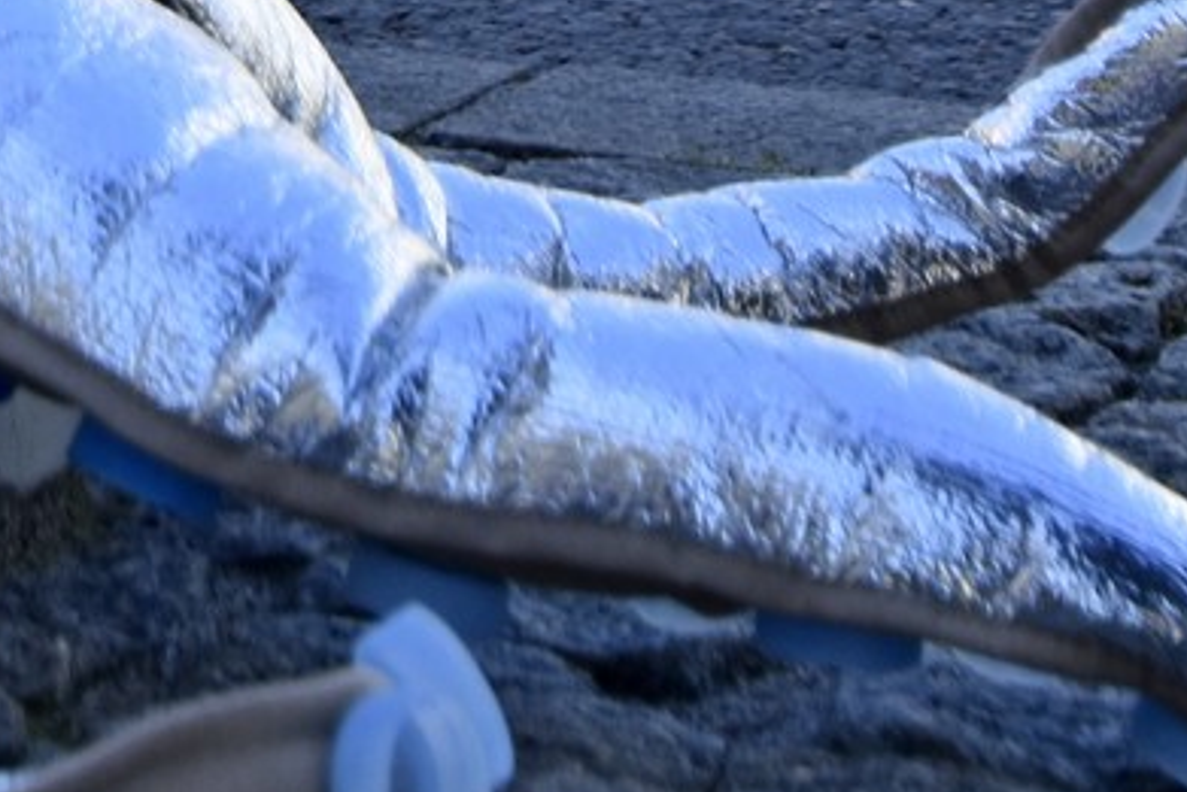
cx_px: -768
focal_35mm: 157
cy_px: -836
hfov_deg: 12.2
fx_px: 5178
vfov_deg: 8.3
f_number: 3.5
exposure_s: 1/500
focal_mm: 20
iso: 100
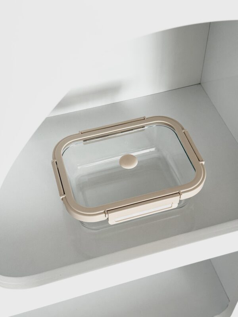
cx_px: 119
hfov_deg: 30.3
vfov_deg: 39.7
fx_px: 440
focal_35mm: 48
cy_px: 158
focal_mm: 6.76
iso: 100
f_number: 1.78
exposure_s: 1/60
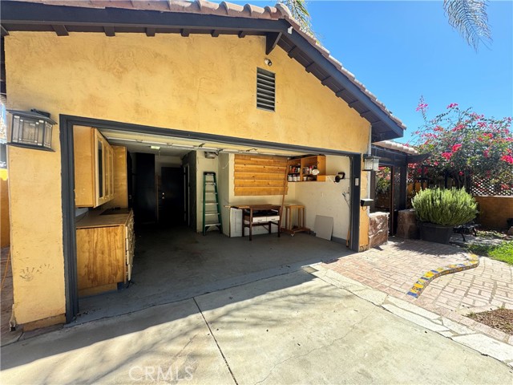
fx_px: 207
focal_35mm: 14
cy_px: 192
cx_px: 256
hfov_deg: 102.1
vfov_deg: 85.7
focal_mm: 2.22
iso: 40
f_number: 2.2
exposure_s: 1/199
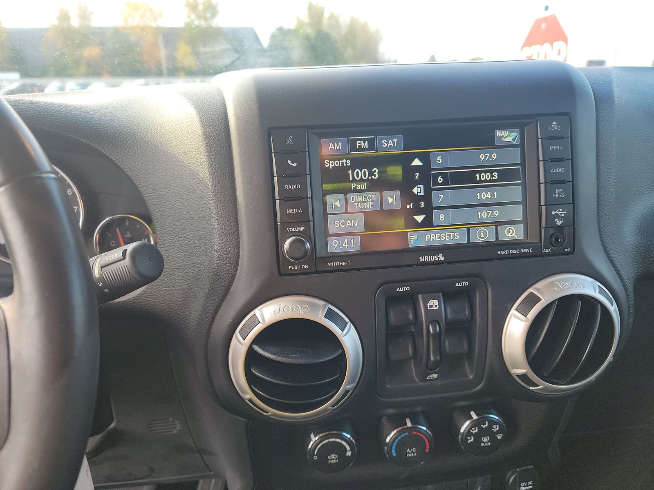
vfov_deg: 56.8
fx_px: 453
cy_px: 245
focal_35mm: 24
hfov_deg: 71.6
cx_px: 327
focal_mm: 6.7
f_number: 1.8
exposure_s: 1/59
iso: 67
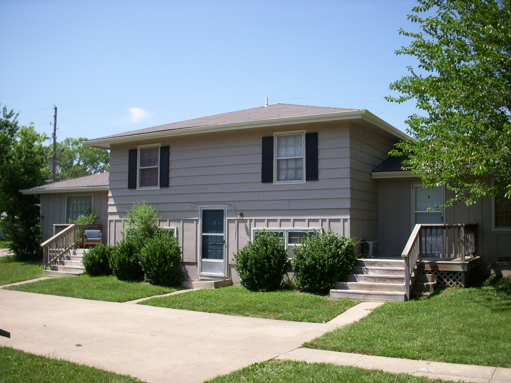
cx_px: 256
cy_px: 192
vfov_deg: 37.7
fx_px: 561
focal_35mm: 38
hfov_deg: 49.0
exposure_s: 1/800
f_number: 3.3
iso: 100
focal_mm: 6.3
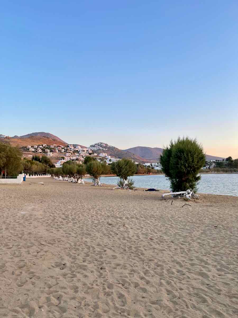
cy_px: 159
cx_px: 119
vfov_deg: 67.3
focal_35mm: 26
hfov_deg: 53.1
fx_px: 238
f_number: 1.6
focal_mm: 5.1
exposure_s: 1/421
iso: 32
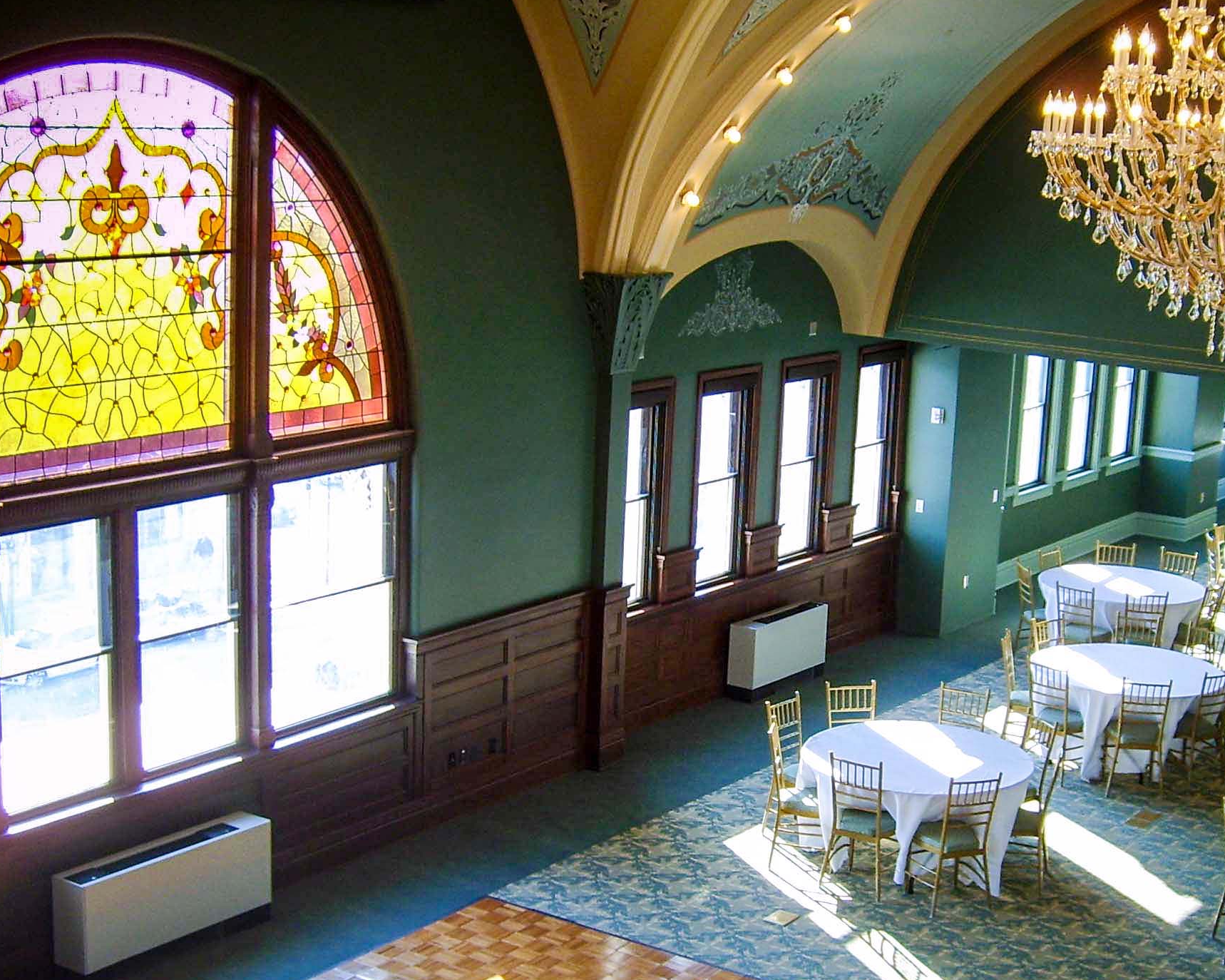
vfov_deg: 27.1
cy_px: 601
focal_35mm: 56
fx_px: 2030
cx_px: 768
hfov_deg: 33.4
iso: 50
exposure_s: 1/60
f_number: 2.8
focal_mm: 5.8
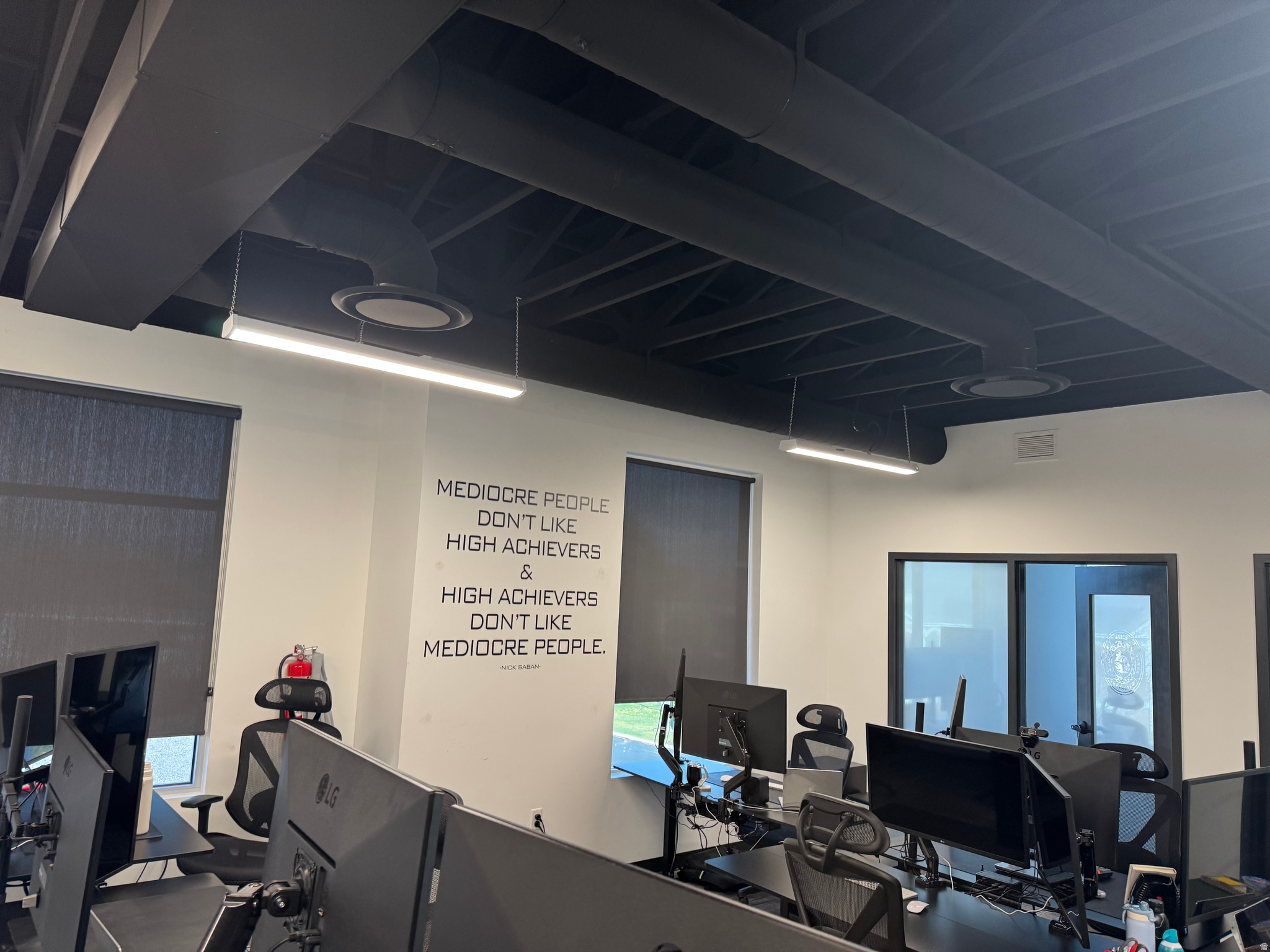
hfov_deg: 71.6
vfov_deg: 56.8
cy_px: 476
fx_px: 881
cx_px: 635
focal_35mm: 24
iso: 125
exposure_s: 1/60
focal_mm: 6.76
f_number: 1.78
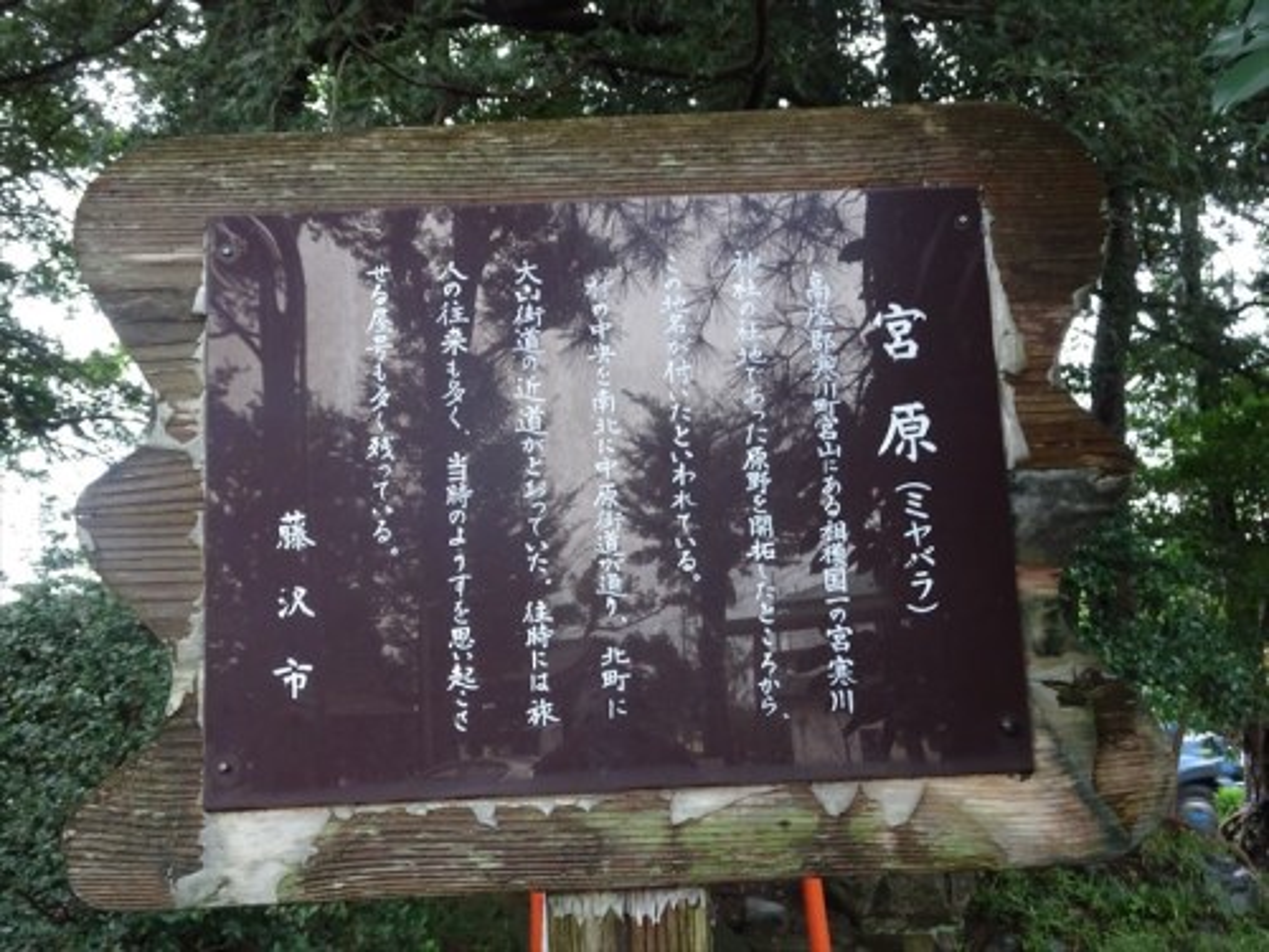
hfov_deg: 49.0
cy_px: 476
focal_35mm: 38
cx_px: 634
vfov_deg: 37.7
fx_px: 1393
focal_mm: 6.56
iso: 200
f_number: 4
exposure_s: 1/40
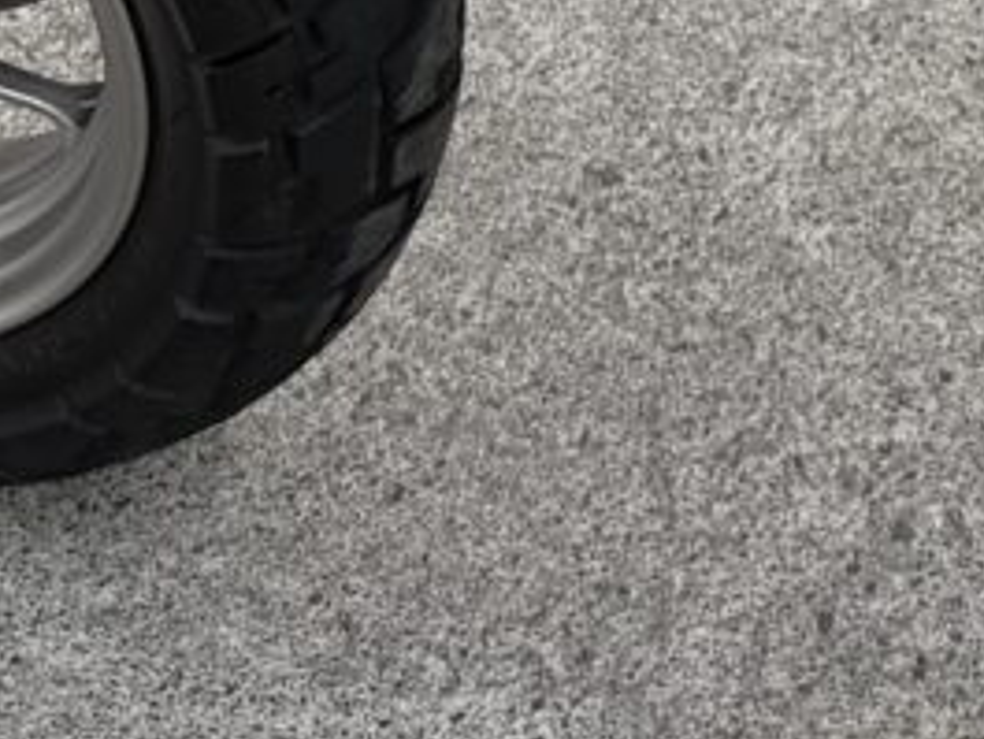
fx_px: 4636
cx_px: 1556
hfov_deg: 11.5
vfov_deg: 8.1
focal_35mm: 163
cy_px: -1244
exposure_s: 1/1812
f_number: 1.78
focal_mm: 6.76
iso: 80
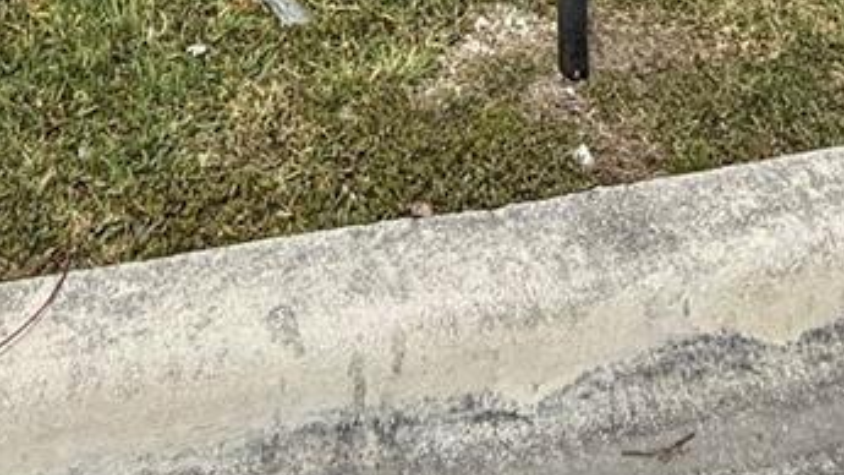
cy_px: -732
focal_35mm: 53
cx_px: 347
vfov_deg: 13.8
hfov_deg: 39.0
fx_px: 1186
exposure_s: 1/2165
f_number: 2.2
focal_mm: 2.22
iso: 50
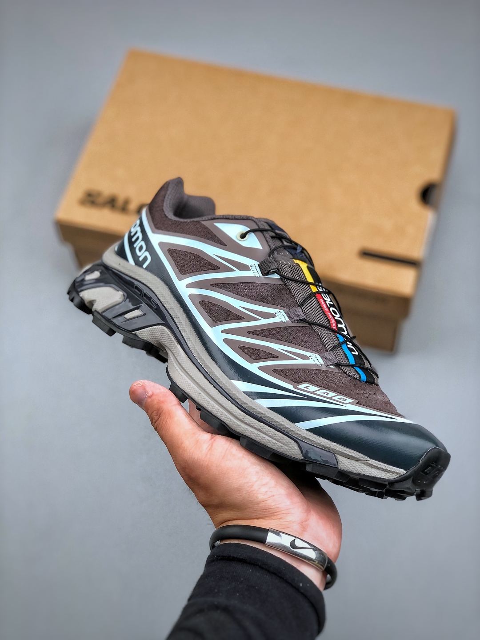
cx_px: 240
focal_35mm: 57
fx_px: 1054
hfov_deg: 25.7
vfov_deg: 33.8
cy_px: 320
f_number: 2.8
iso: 32
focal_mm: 6.6
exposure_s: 1/50
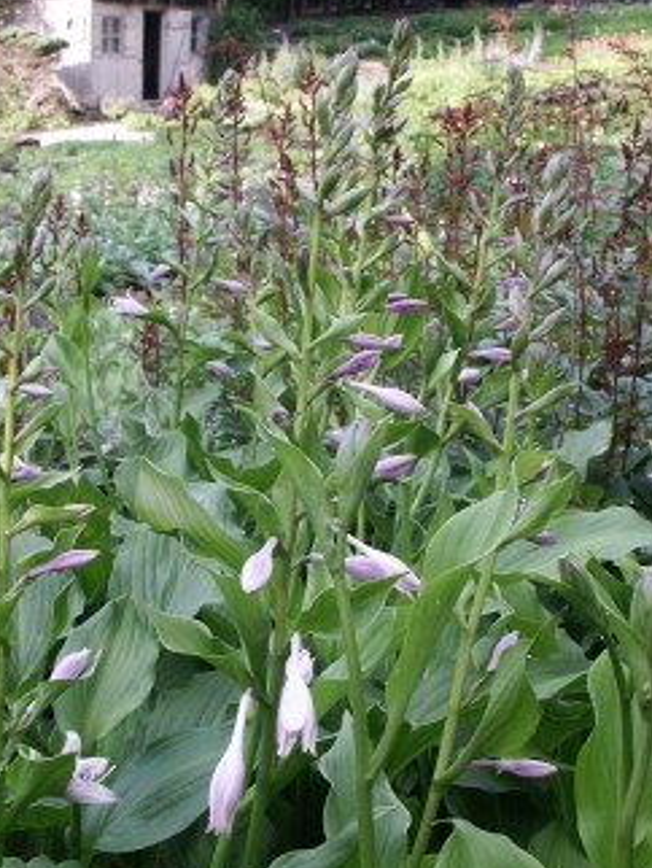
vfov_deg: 28.9
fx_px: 1680
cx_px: 256
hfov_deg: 21.9
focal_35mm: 67
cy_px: 518
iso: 100
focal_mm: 13.95
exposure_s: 1/60
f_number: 6.7
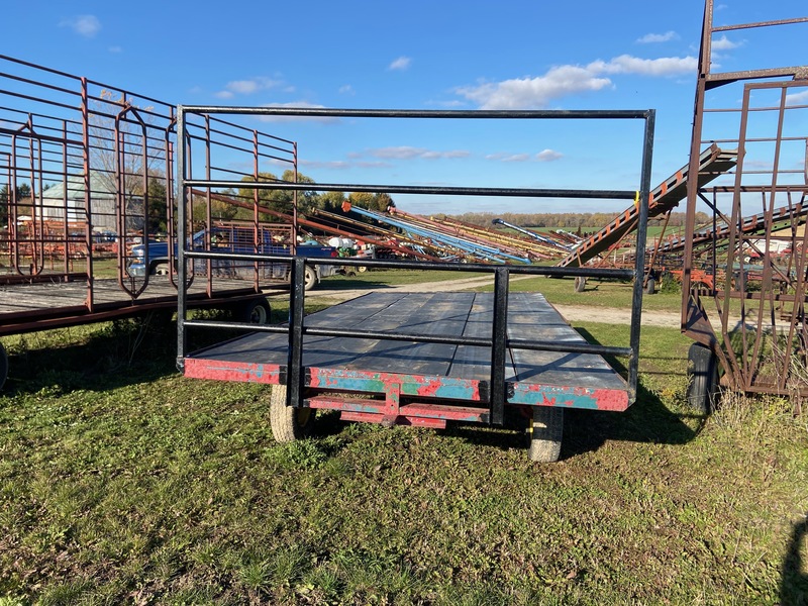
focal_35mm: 26
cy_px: 303
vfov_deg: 53.1
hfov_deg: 67.3
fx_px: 607
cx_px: 404
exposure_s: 1/1996
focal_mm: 4.25
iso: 32
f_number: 1.8
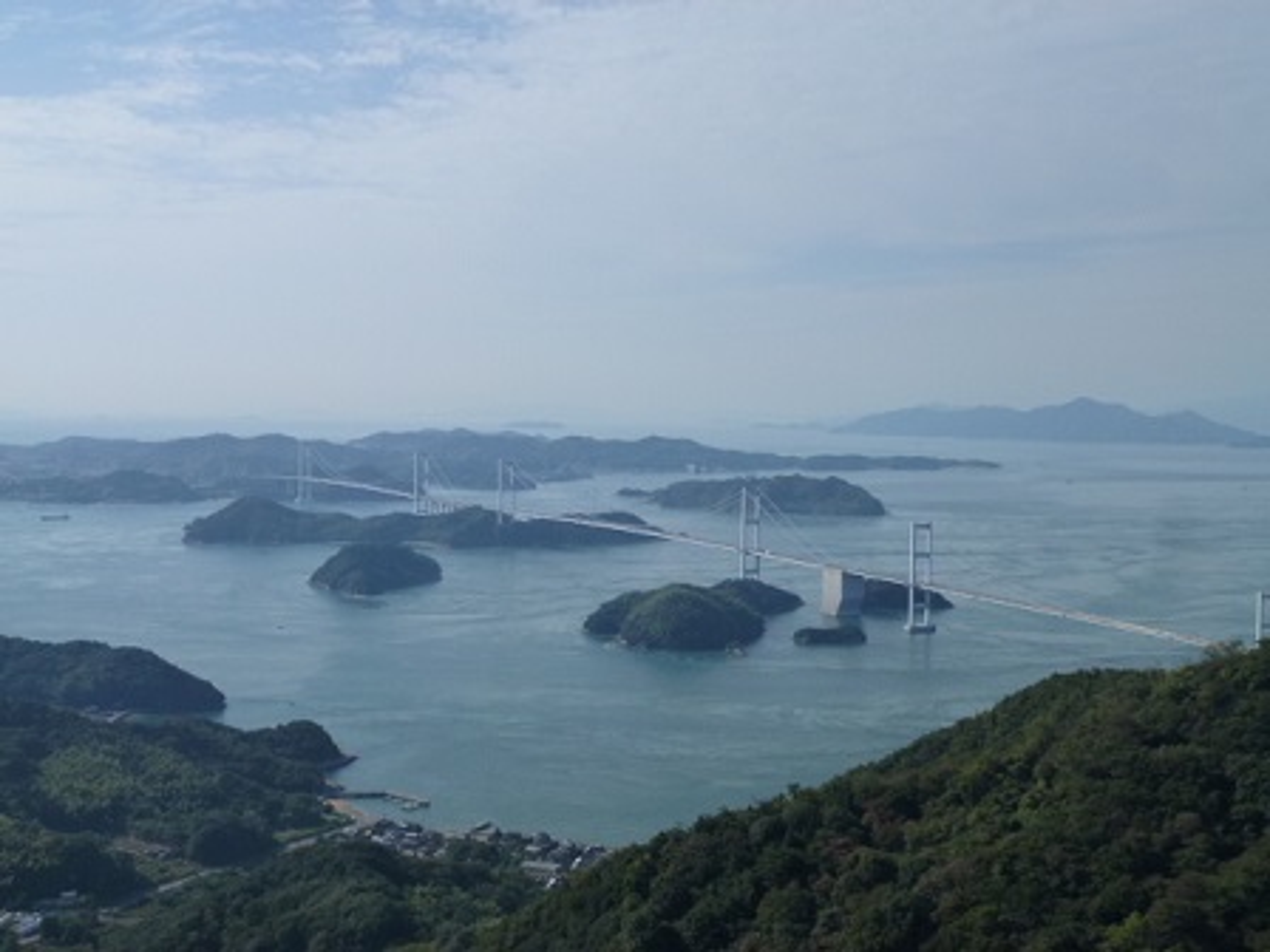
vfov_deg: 35.1
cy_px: 476
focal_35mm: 41
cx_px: 635
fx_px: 1504
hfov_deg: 45.8
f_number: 3.9
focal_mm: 7.4
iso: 160
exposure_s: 1/2000
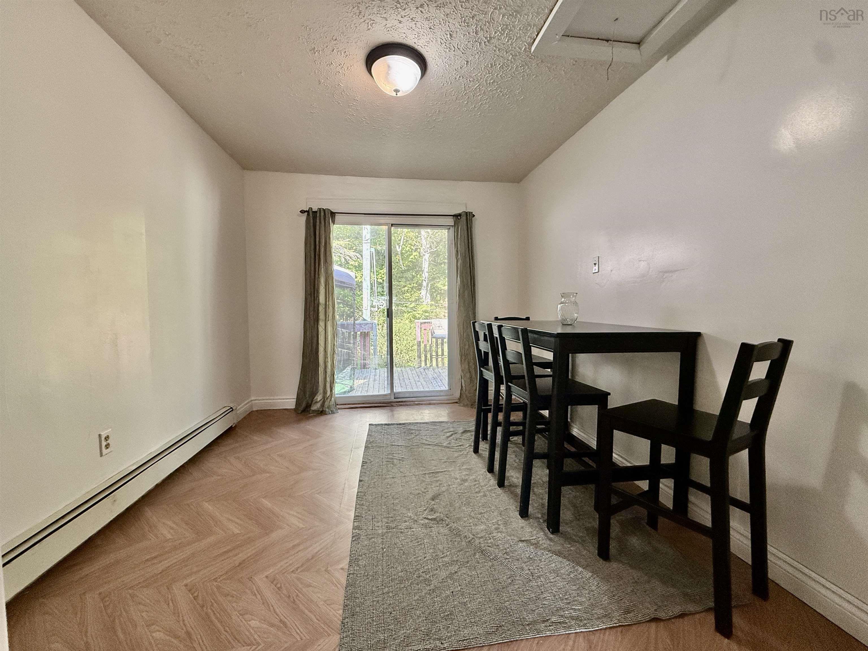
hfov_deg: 102.1
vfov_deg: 85.7
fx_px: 351
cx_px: 434
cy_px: 326
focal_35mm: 14
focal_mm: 2.22
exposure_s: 1/120
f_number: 2.2
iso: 200
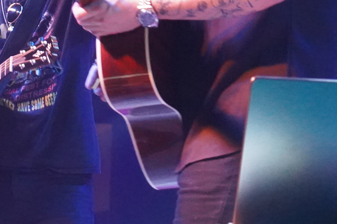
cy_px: 105
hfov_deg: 10.7
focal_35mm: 191
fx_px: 1788
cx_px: 90
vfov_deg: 7.2
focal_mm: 52
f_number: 5
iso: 12800
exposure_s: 1/100
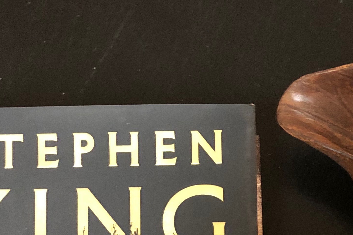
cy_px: 352
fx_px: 794
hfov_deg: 24.1
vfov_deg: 15.5
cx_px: 341
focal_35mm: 81
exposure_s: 1/4
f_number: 1.8
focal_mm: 3.99
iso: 125
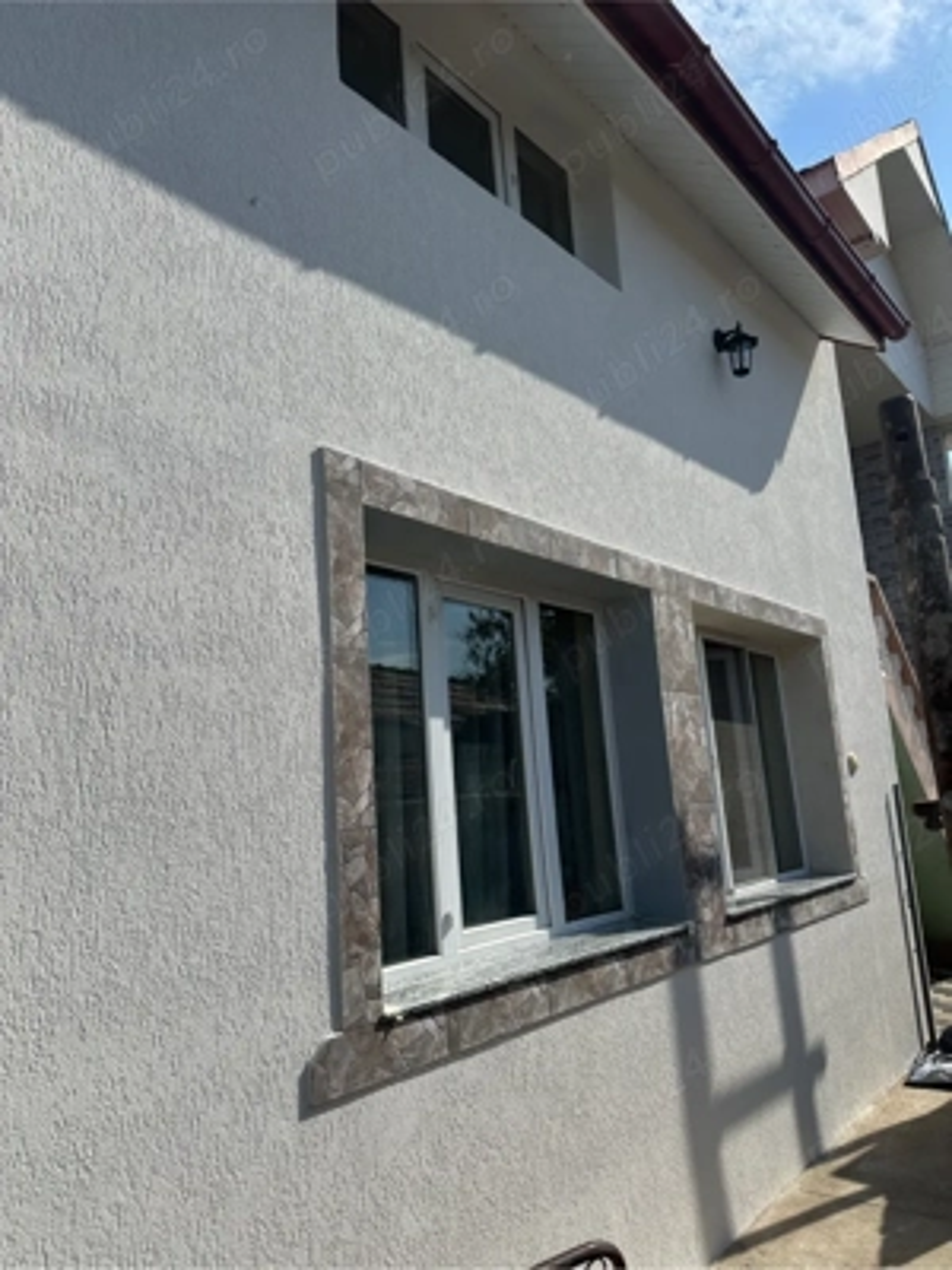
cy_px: 635
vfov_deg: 71.6
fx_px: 880
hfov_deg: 56.8
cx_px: 476
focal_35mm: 24
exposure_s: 1/7576
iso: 80
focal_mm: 6.86
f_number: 1.78
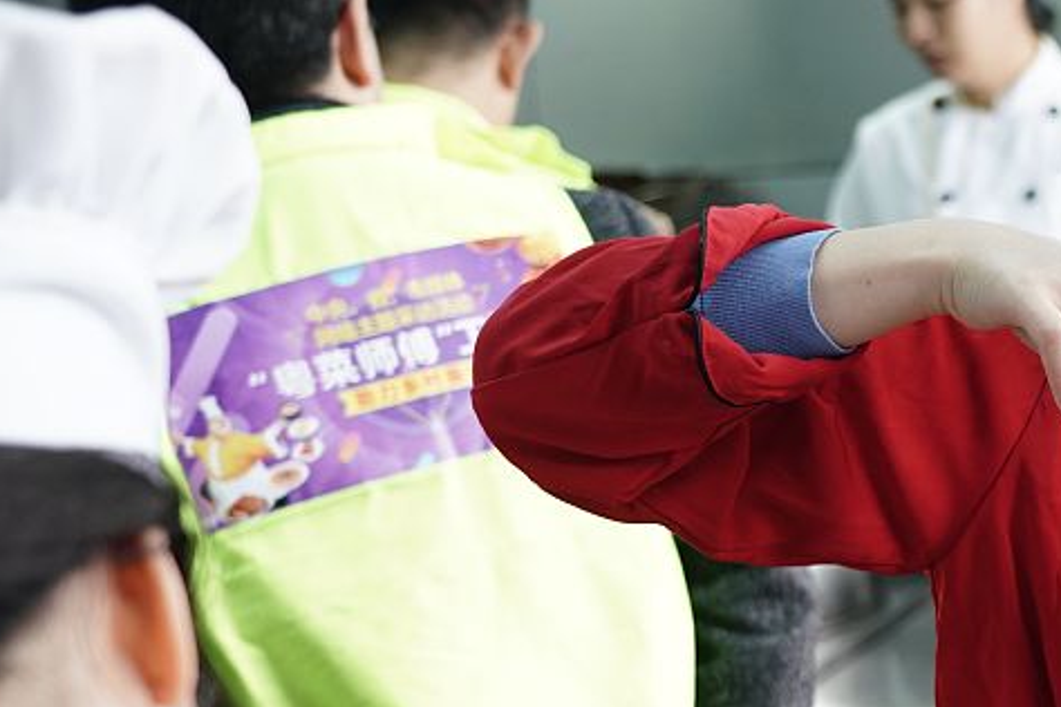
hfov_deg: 16.6
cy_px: 393
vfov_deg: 11.5
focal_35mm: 119
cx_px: 1236
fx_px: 3507
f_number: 4
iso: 800
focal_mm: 47
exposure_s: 1/100
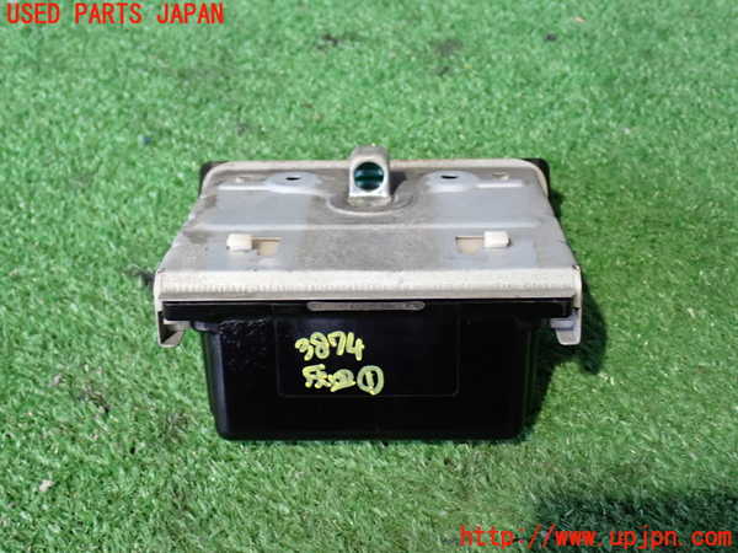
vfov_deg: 29.1
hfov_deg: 38.2
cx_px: 369
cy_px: 276
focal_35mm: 50
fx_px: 1066
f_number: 3.2
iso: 800
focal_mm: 9.01
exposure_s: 1/20
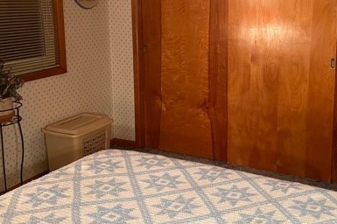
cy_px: 60
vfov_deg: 29.4
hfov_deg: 42.9
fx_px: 421
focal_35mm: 45
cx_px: 230
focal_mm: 5.1
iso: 640
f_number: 1.6
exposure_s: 1/30
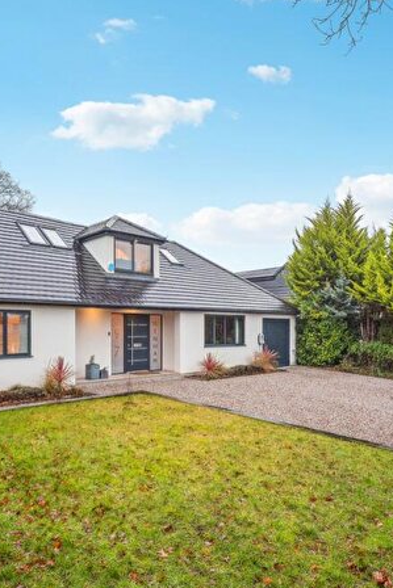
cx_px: 187
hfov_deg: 51.3
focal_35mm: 25
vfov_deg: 71.5
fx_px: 409
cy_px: 304
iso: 640
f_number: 6.3
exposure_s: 1/100
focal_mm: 16
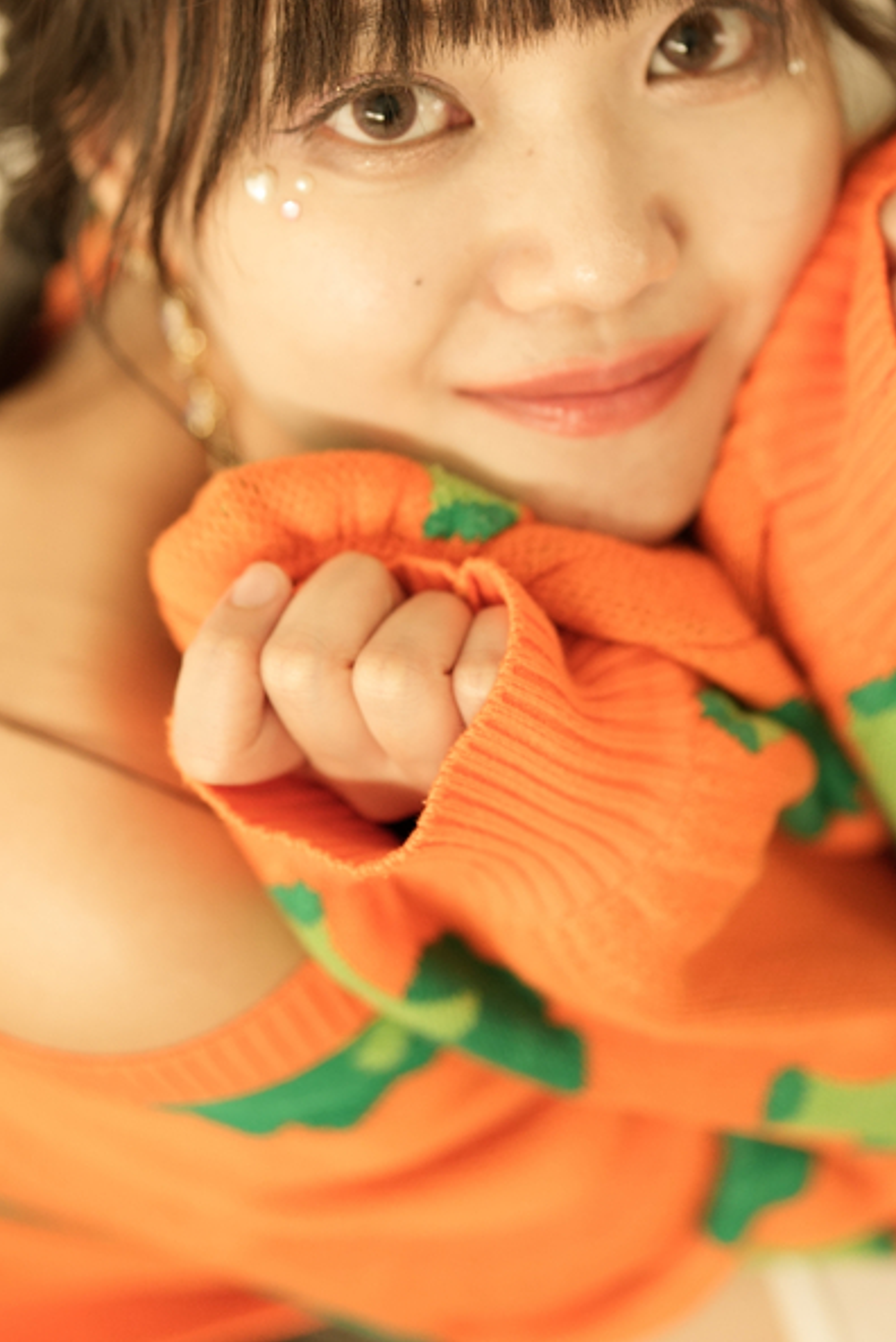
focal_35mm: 91
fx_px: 3393
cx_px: 539
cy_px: 369
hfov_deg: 15.0
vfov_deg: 22.2
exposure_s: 1/50
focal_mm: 50
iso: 400
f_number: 1.4
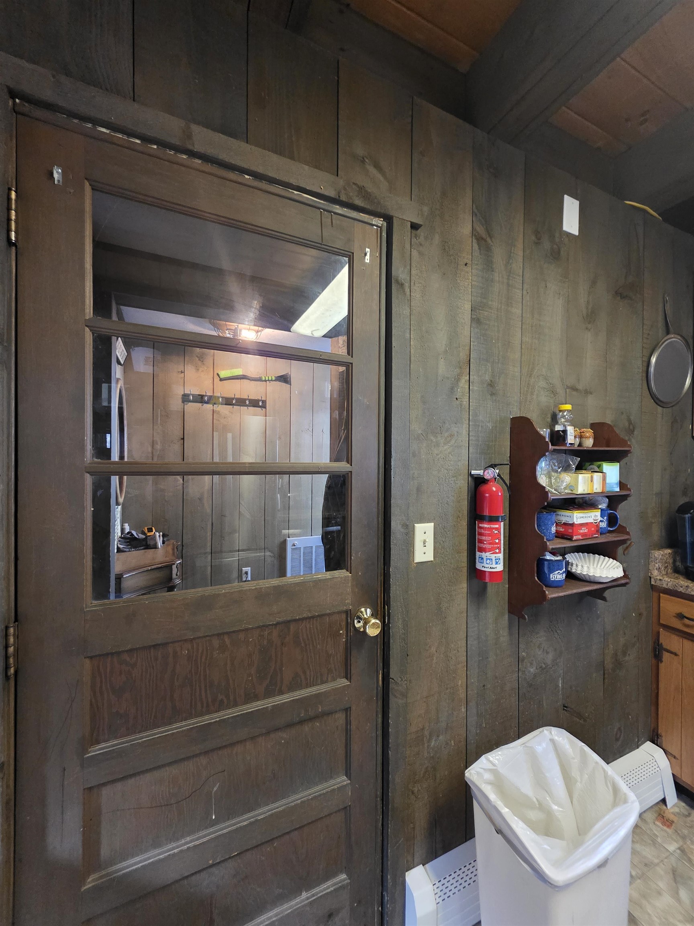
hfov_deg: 89.9
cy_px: 463
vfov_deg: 106.2
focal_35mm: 13
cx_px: 347
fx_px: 348
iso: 800
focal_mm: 2.2
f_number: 1.9
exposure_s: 1/60
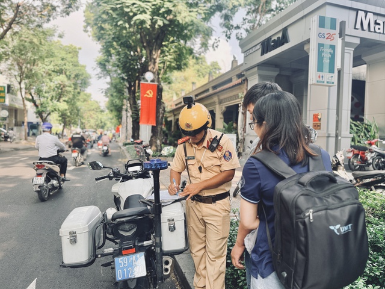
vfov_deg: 56.8
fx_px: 267
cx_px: 192
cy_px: 144
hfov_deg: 71.6
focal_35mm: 24
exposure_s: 1/504
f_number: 1.78
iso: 100
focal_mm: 6.76
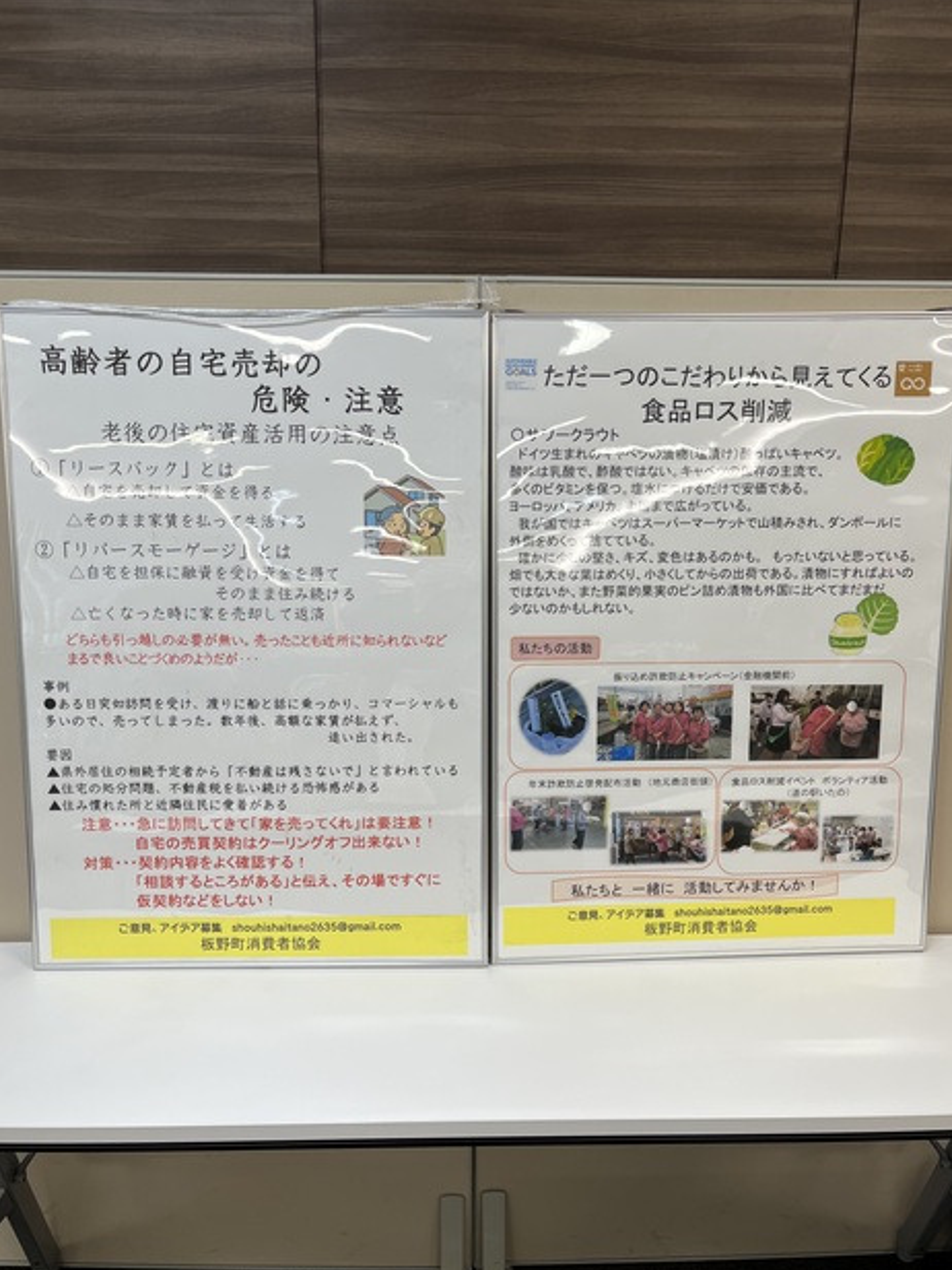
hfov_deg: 51.4
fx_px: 990
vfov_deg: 65.3
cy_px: 639
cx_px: 478
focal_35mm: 27
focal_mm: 5.1
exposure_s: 1/120
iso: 50
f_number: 1.6
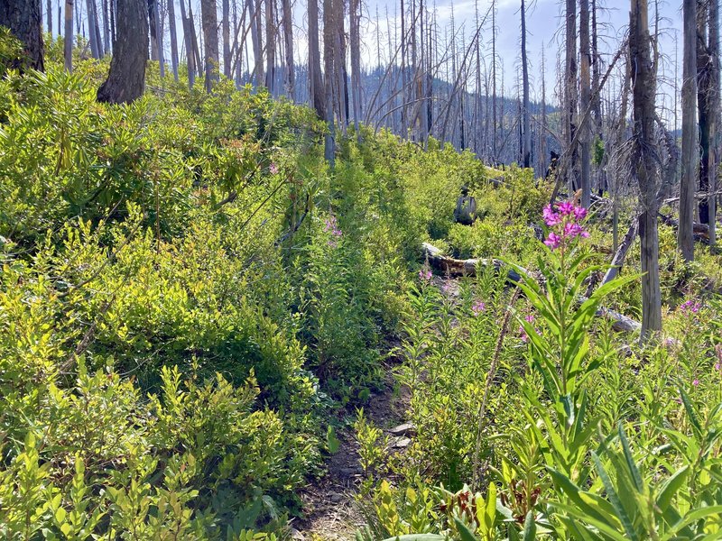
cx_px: 361
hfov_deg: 63.4
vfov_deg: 49.7
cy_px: 270
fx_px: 584
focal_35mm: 28
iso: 20
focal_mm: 3.99
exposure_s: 1/706
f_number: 1.8
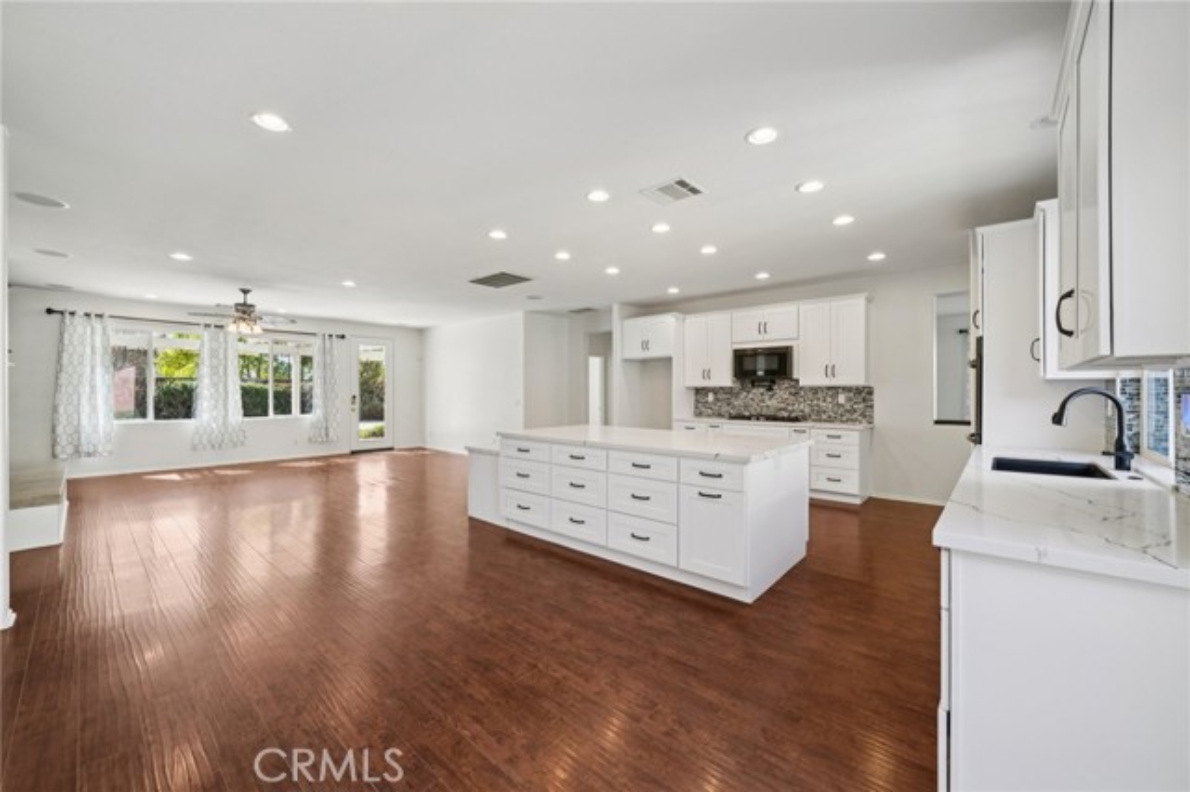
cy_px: 396
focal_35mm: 13
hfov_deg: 108.4
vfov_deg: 85.4
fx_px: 429
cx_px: 595
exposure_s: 1/30
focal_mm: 13
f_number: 8
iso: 400
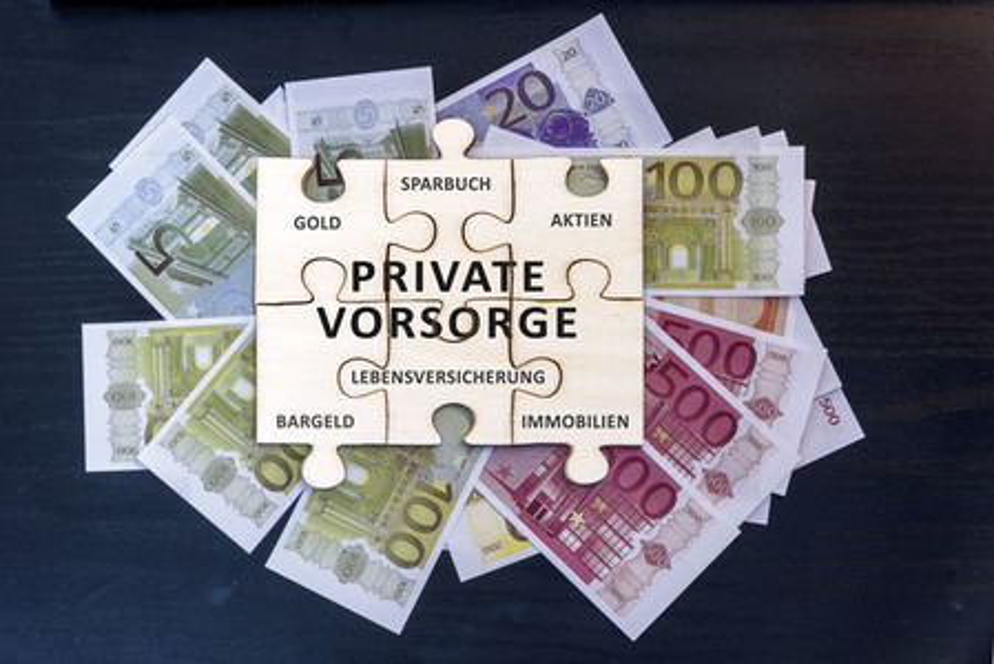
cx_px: 497
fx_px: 2487
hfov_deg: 22.6
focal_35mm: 90
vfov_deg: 15.2
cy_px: 332
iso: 50
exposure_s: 6
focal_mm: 90
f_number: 22
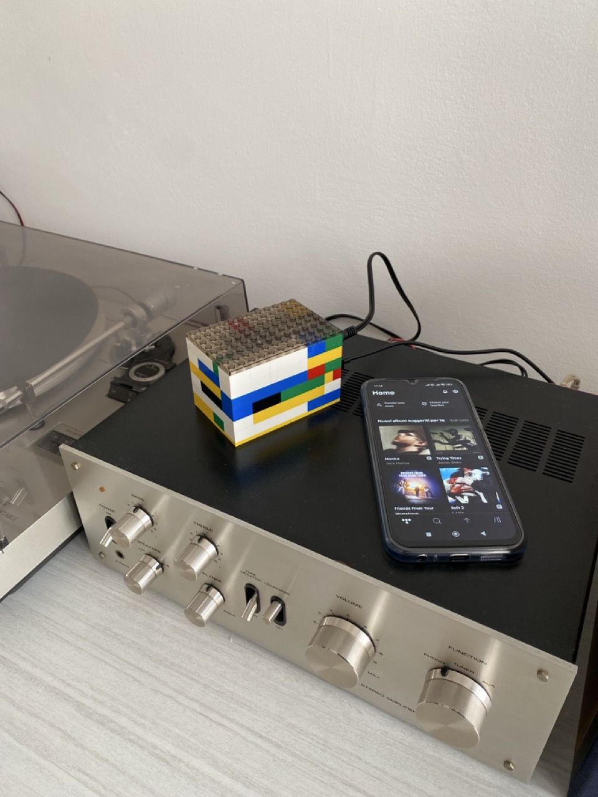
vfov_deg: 67.3
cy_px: 398
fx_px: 599
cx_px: 299
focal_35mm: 26
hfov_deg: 53.1
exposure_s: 1/102
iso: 125
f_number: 1.8
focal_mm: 4.25
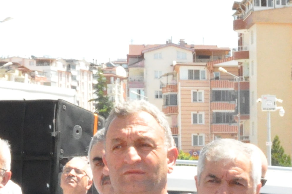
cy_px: 306
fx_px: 1216
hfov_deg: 13.2
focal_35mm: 150
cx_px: 372
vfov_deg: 8.9
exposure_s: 1/200
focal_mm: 23
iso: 3200
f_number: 25
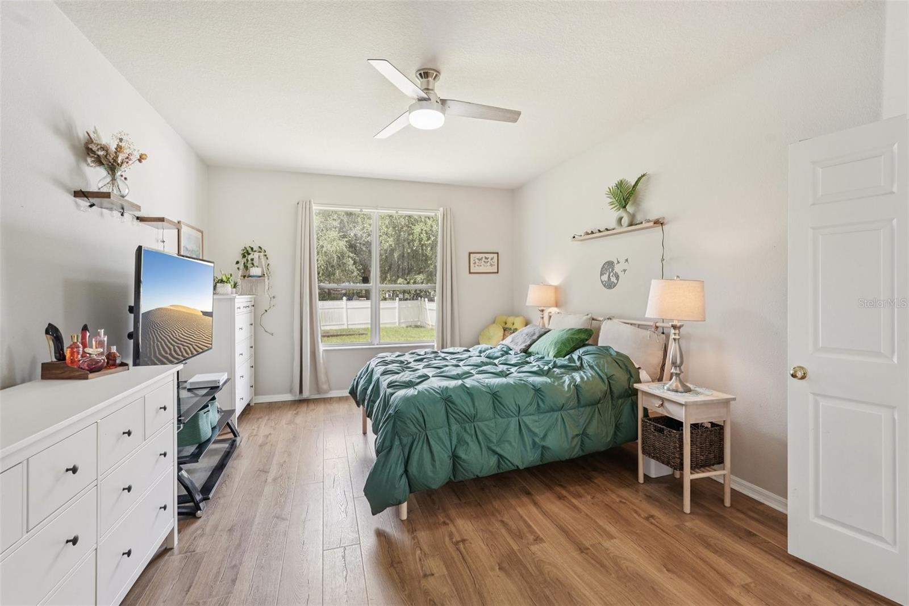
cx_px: 454
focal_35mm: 16
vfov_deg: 73.7
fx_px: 404
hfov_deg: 96.7
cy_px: 303
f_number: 8
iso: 400
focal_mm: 16
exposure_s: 1/25
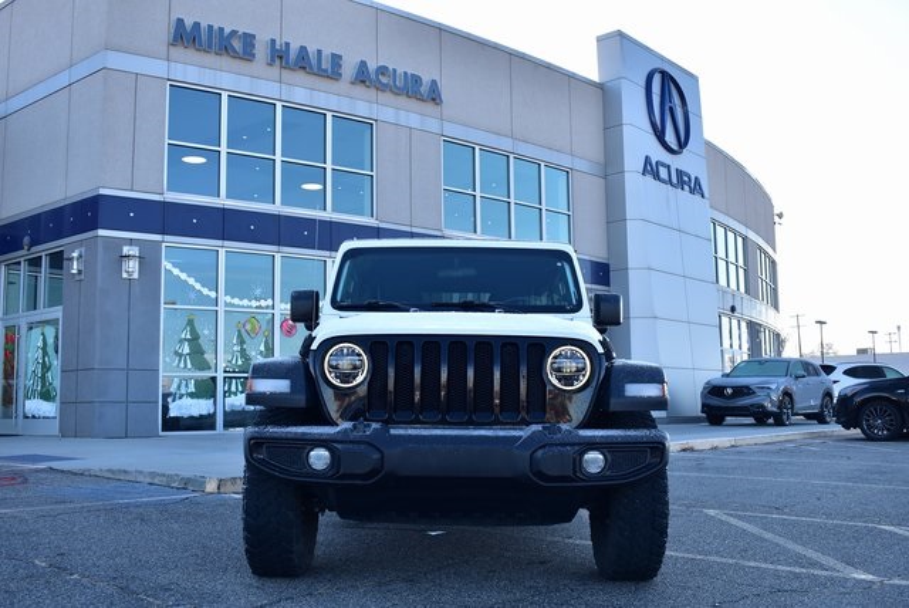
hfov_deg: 53.1
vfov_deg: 36.9
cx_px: 454
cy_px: 304
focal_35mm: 36
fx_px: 910
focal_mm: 24
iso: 100
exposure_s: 1/125
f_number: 5.6
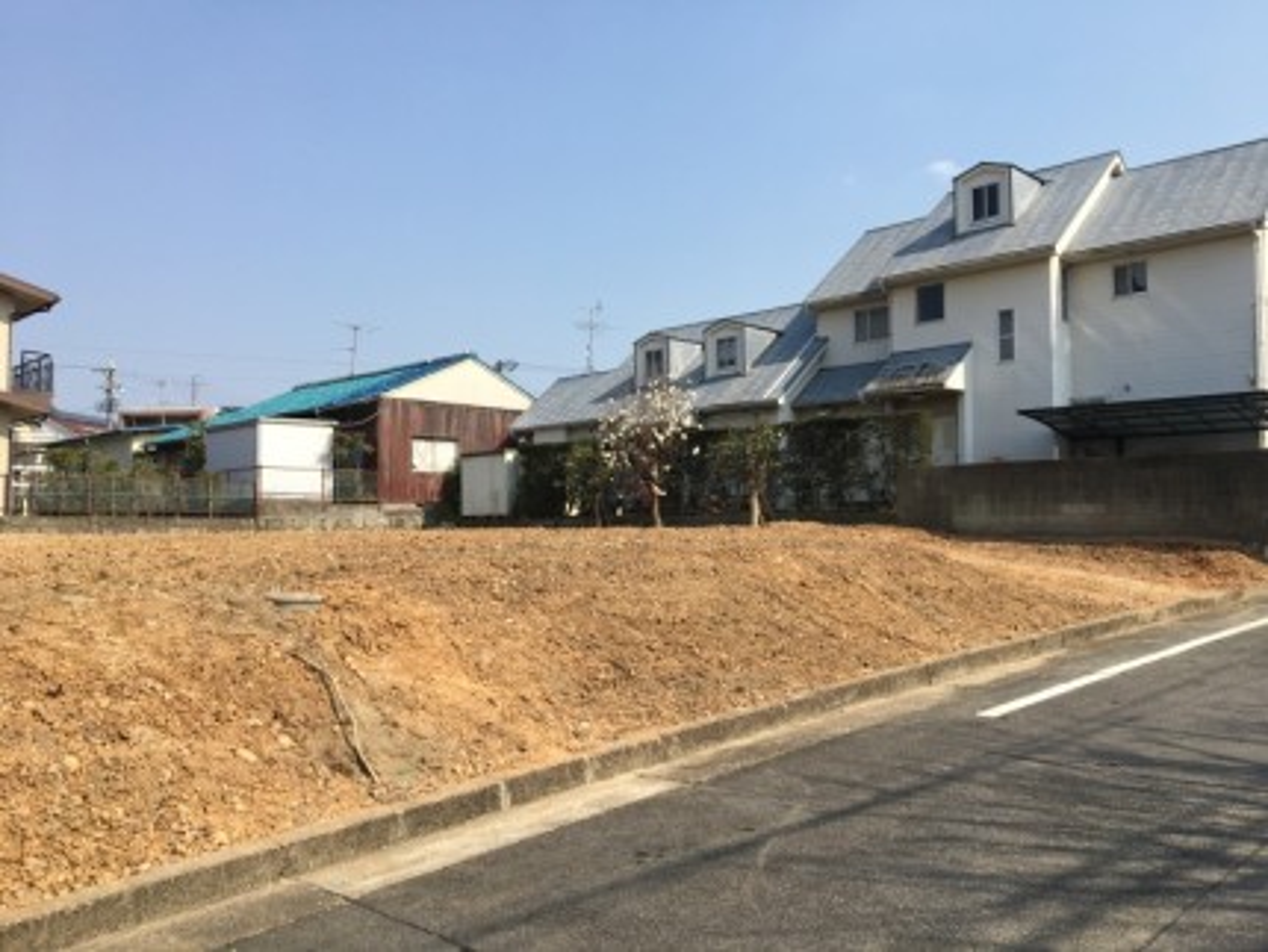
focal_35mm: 29
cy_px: 476
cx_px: 634
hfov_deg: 61.6
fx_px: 1063
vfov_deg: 48.3
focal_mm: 4.15
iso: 25
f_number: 2.2
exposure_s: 1/1570
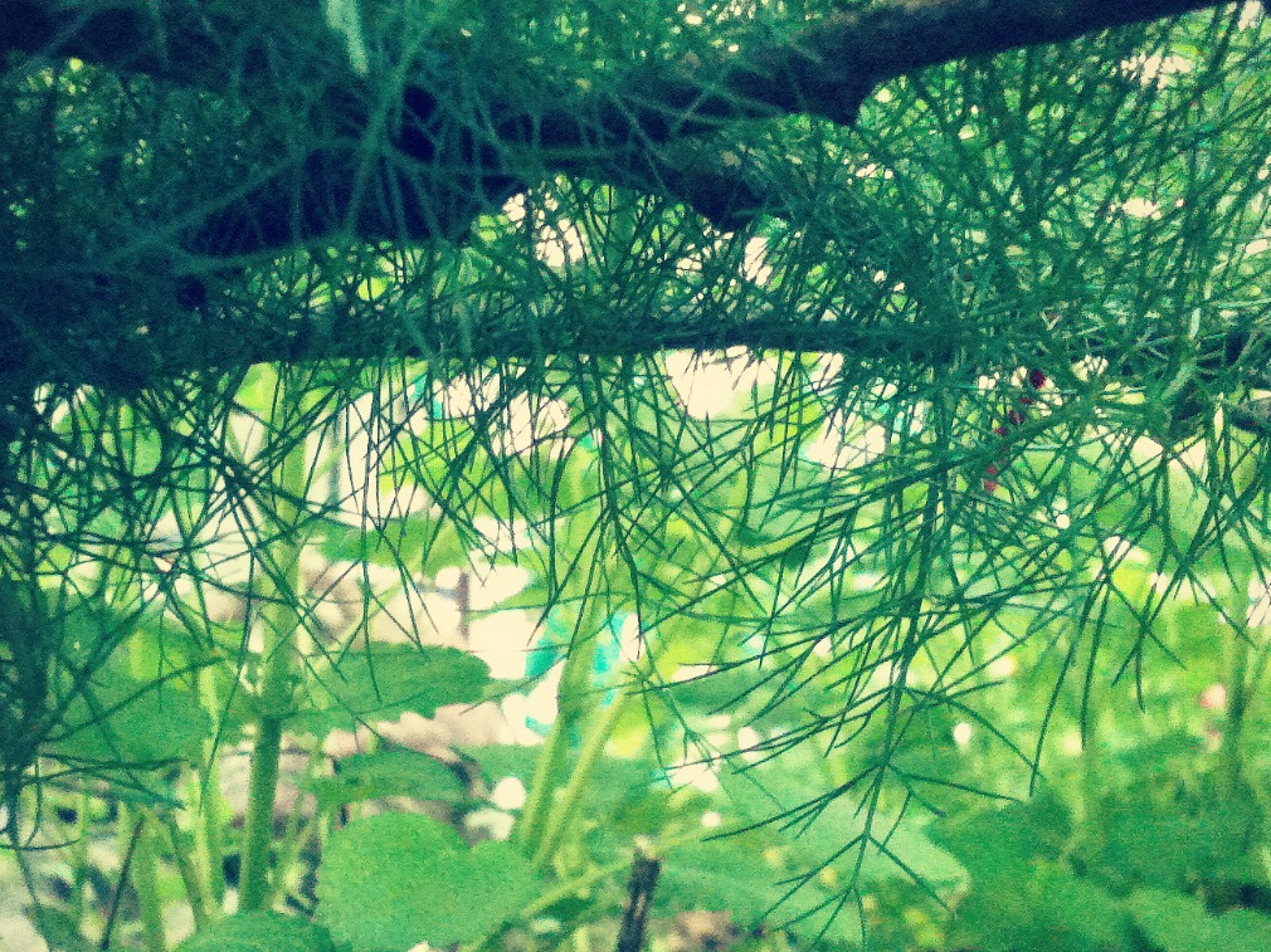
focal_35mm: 52
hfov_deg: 36.8
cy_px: 524
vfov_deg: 28.0
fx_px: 1909
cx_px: 602
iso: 640
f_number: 2.8
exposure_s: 1/13
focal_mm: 3.85
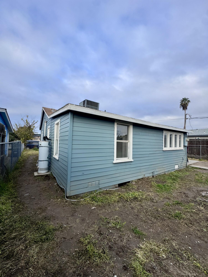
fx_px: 112
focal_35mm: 14
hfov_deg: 85.7
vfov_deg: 102.1
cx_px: 104
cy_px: 138
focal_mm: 2.22
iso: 40
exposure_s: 1/512
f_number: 2.2
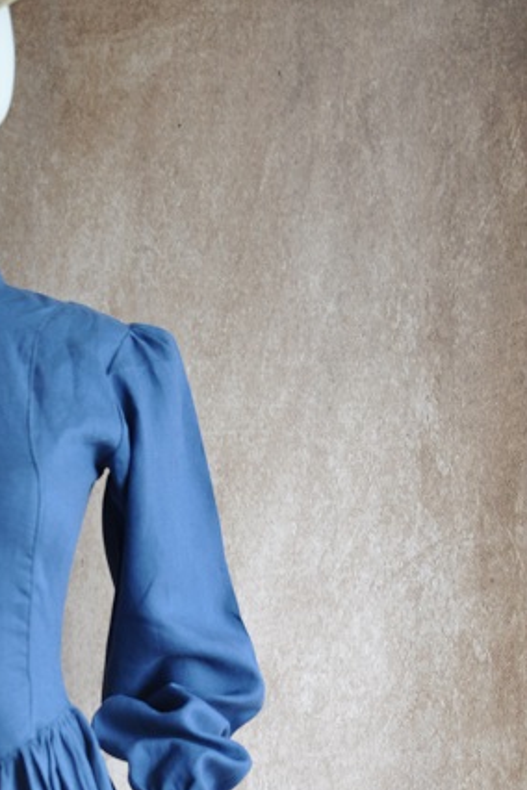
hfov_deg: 23.1
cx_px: 46
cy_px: 705
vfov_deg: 33.3
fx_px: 1252
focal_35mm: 57
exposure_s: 1/80
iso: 400
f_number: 4.5
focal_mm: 18
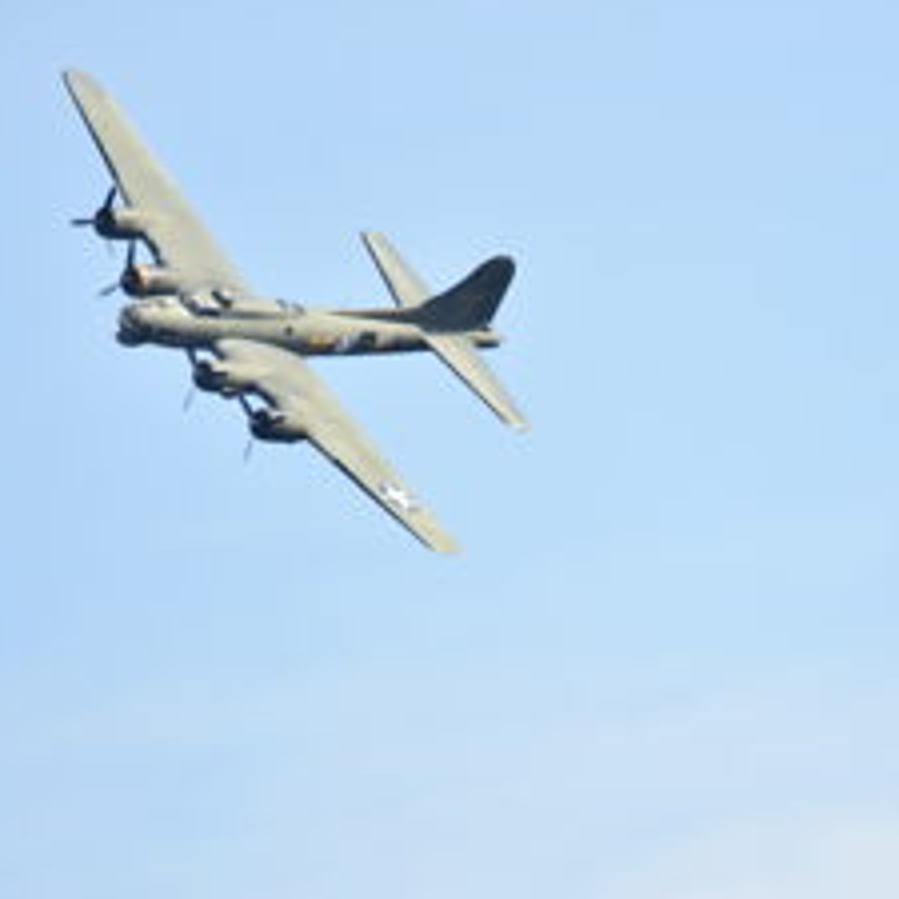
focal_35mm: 1358
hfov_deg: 1.3
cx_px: 691
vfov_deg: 1.3
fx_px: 39901
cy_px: 509
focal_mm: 600
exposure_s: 1/1250
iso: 500
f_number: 6.3
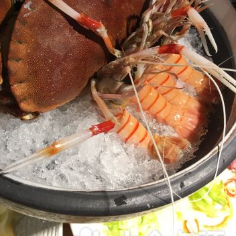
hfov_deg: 32.9
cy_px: 44
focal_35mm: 51
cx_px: 66
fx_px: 393
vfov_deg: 32.4
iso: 32
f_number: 2.2
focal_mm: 4.15
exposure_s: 1/33
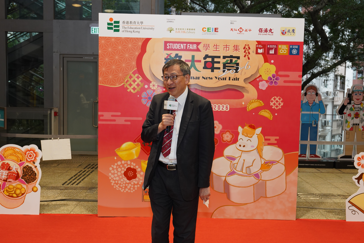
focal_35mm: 36
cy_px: 122
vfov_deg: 36.9
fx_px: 364
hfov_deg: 53.1
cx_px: 182
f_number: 4.5
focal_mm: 24
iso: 640
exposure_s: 1/160
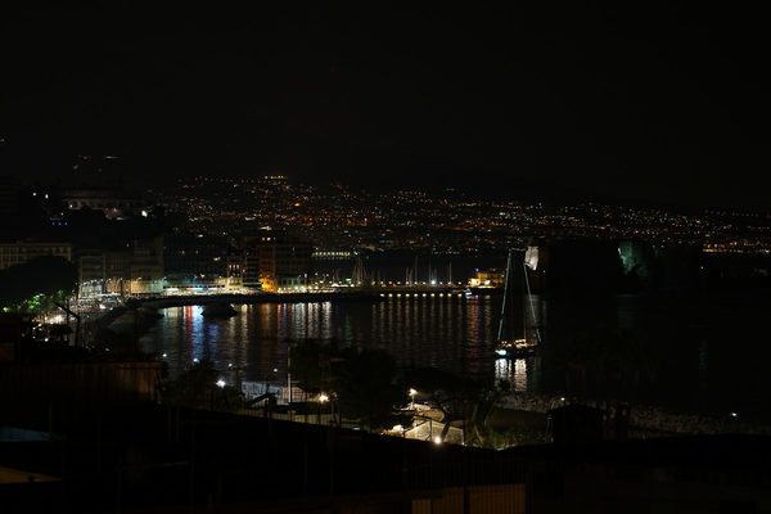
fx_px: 2891
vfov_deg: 10.2
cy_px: 257
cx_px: 386
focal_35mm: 135
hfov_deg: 15.2
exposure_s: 1/4
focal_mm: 135
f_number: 2.8
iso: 400
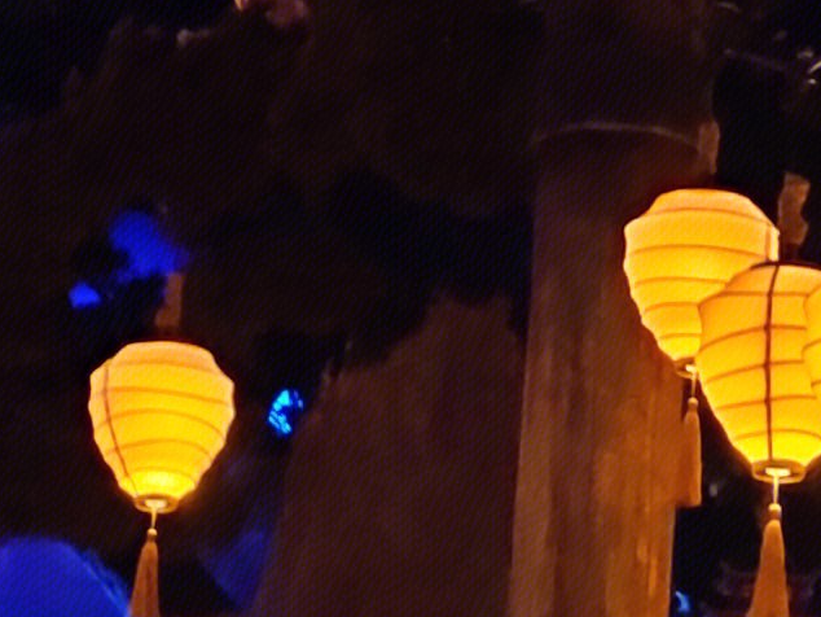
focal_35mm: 164
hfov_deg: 11.8
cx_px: 914
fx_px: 3891
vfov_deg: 9.1
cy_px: 312
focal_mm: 4.75
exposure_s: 1/50
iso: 4124
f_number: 1.75
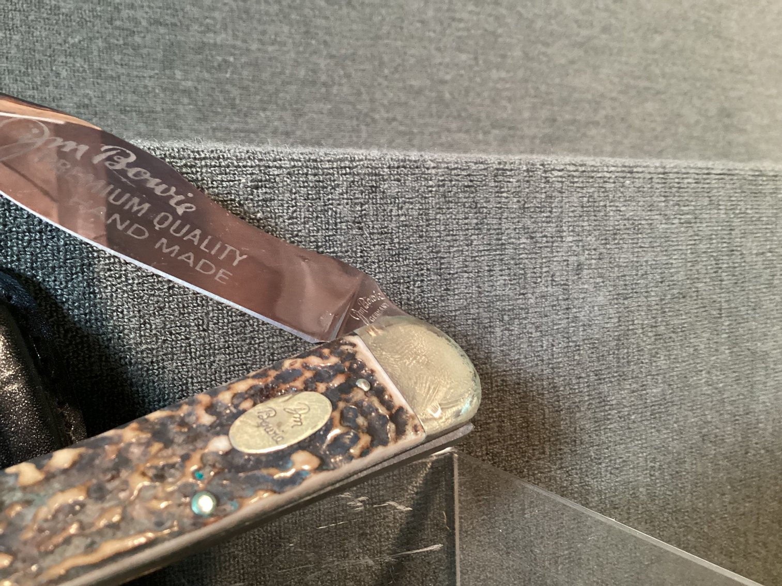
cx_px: 391
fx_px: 700
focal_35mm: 31
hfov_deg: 58.3
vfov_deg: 45.4
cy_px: 293
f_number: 2.4
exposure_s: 1/40
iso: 400
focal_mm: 3.3
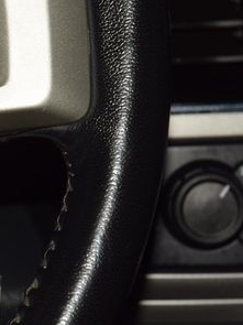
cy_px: 113
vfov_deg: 9.0
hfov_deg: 6.7
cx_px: -71
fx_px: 2051
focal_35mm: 219
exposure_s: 1/125
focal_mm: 70
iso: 100
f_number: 8
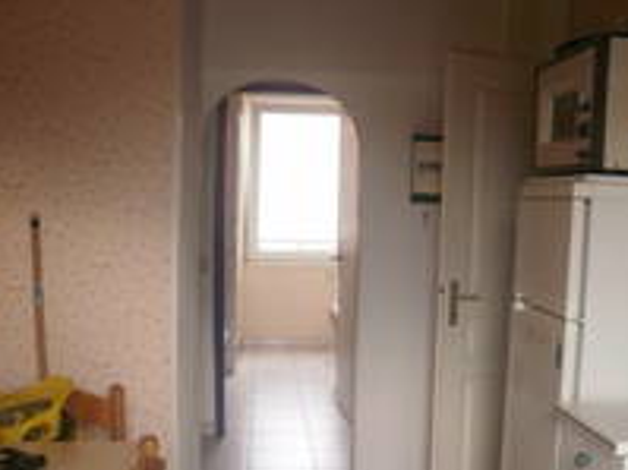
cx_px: 360
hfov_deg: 40.4
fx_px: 852
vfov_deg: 30.2
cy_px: 366
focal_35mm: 47
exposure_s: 1/60
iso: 100
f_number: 2.6
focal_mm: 4.65
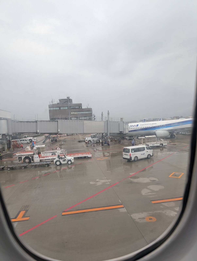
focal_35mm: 24
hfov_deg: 56.9
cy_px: 130
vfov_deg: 71.5
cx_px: 98
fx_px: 182
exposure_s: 1/336
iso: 46
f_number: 1.68
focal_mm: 6.9
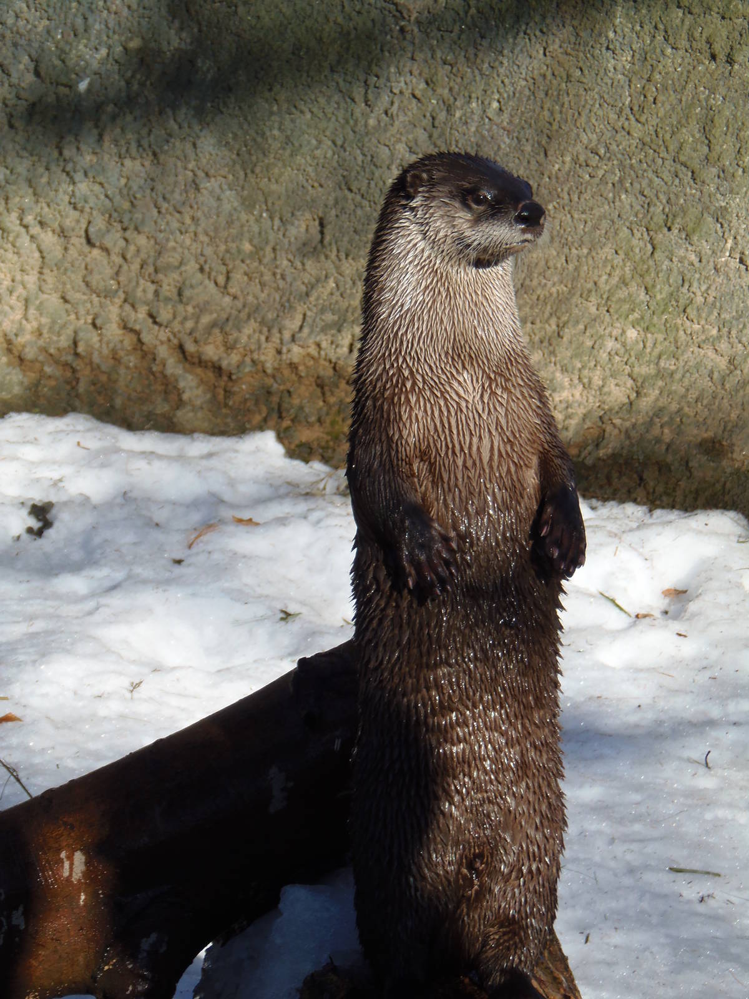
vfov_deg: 12.4
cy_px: 500
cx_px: 374
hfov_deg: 9.3
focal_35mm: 159
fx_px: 4587
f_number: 4.8
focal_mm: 29.4
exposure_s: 1/160
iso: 64
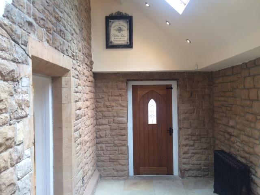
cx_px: 130
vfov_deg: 48.2
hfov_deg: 61.7
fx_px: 218
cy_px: 98
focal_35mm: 29
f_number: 2.2
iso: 64
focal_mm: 4.15
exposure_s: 1/30
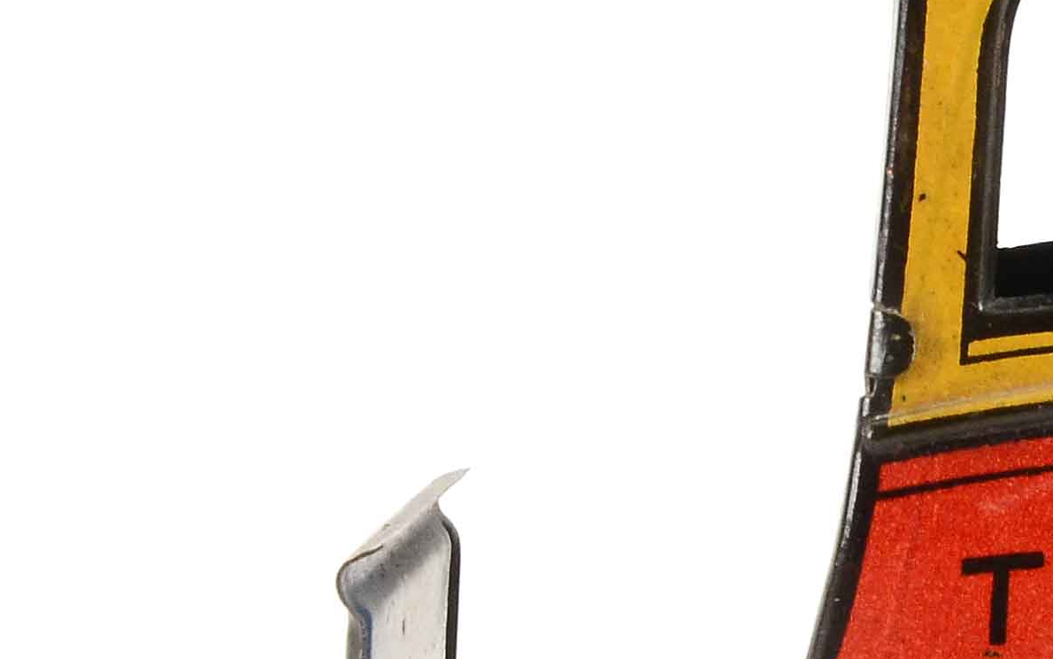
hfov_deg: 9.3
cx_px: 1382
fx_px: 6346
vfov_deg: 5.9
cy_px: 118
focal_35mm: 221
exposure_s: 1/80
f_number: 13
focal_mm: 35
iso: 400
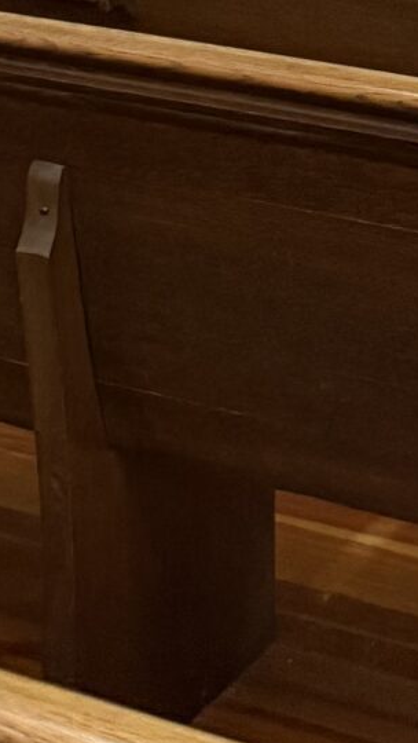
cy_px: -859
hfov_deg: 9.6
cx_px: 502
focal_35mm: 124
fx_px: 2442
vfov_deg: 13.9
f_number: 1.78
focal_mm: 6.76
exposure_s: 1/60
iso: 500
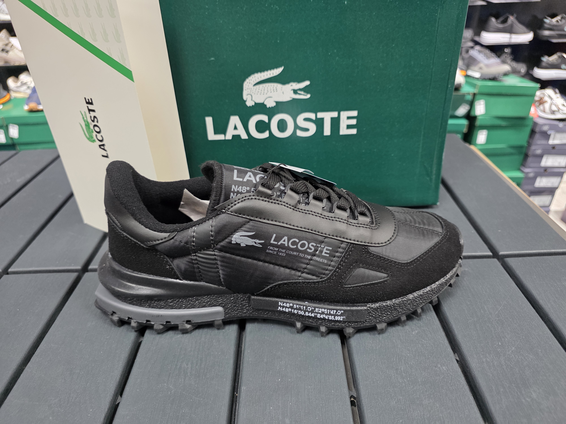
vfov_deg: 58.9
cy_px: 212
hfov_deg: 73.9
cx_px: 283
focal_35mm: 23
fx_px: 376
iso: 320
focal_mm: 6.3
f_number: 1.7
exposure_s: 1/100
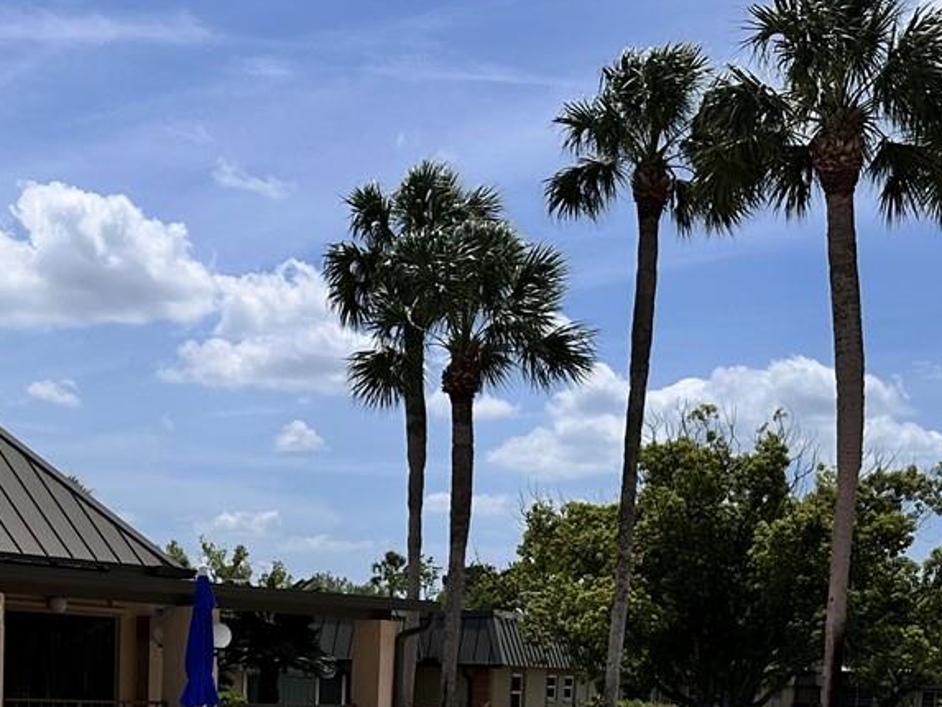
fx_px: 1824
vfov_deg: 20.5
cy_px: 843
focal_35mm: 67
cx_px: 307
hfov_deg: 28.8
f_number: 1.78
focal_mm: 6.86
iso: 80
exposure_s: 1/10753
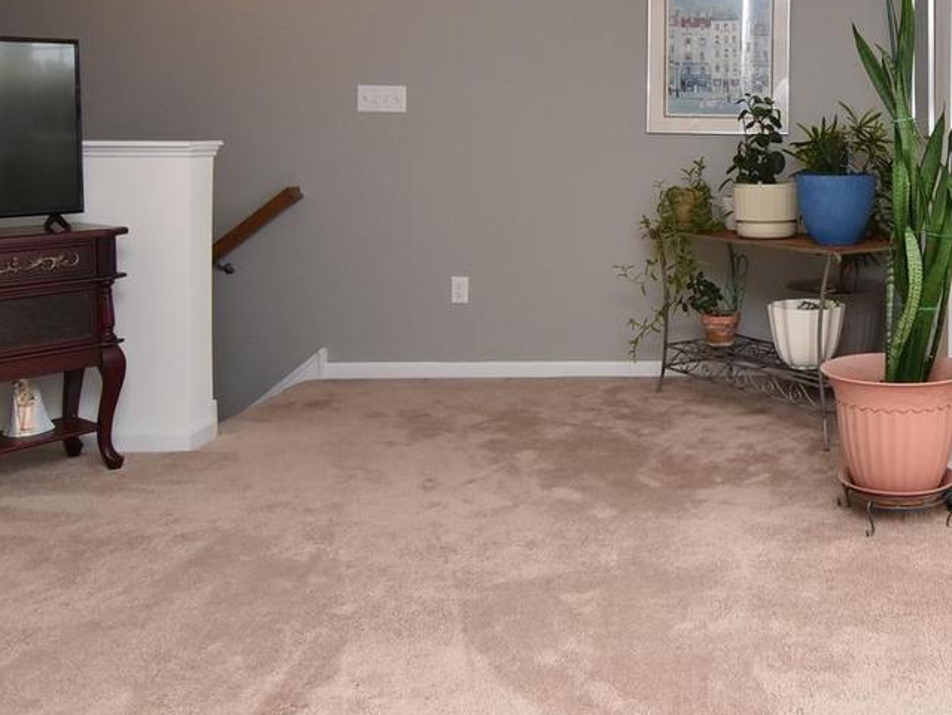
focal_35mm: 39
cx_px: 854
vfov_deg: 35.8
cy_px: 156
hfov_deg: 43.7
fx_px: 1073
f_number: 10
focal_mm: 12
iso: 800
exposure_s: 1/200
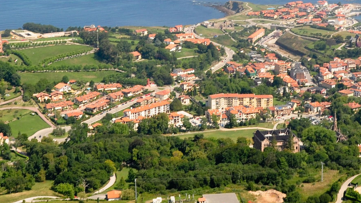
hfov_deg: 31.4
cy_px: 5
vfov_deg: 17.6
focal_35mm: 67
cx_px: 188
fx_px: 641
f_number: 9
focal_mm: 20
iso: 200
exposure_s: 1/320
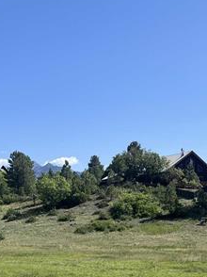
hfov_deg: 21.5
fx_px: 543
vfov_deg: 25.1
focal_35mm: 68
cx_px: 79
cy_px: 351
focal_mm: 5.1
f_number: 1.6
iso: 50
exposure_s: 1/2899
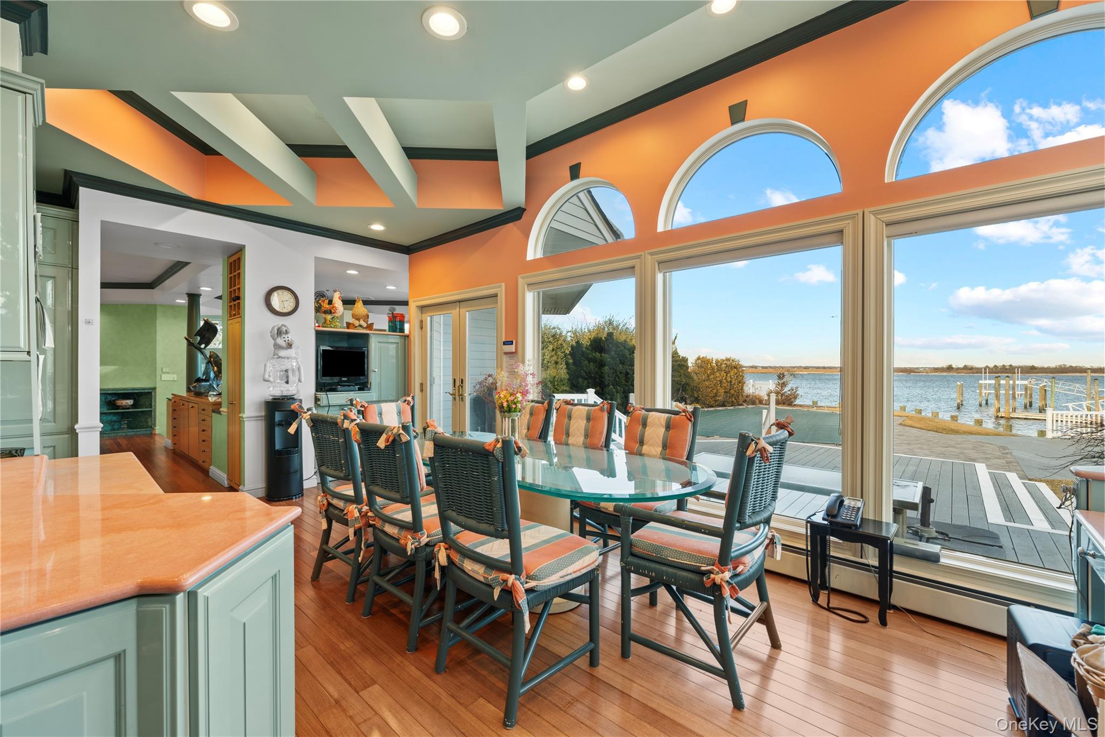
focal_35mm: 14
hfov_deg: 104.3
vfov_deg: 81.2
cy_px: 368
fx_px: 430
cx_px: 552
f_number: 8
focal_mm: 14
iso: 400
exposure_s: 1/5
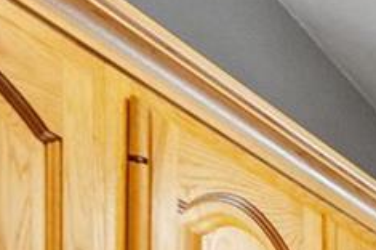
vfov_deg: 9.6
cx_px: 1128
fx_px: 1137
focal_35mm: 109
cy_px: 755
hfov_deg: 11.3
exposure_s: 1/8
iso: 400
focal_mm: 8
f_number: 8
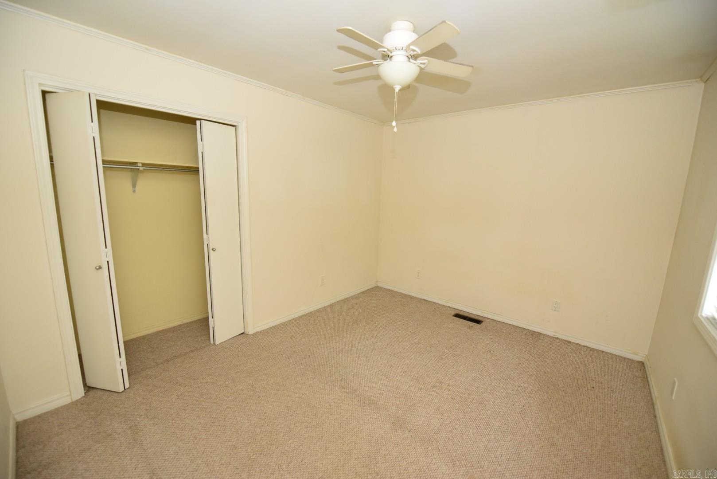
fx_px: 279
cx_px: 358
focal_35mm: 14
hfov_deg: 104.2
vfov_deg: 81.3
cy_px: 240
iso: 3200
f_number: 2.8
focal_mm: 14
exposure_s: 1/60
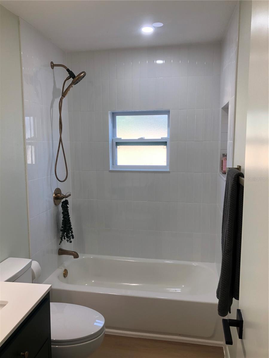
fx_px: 290
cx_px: 134
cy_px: 179
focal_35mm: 28
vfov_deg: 63.4
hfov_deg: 49.7
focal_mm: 3.99
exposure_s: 1/120
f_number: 1.8
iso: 64
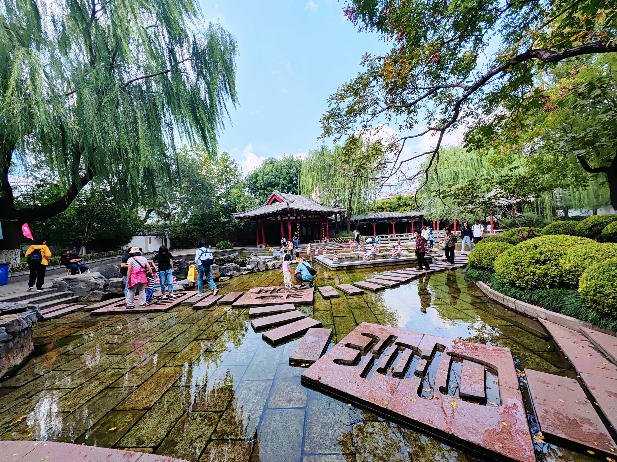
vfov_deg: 89.9
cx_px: 308
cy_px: 231
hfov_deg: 106.2
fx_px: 232
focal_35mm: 13
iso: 50
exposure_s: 1/330
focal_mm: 1.82
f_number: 2
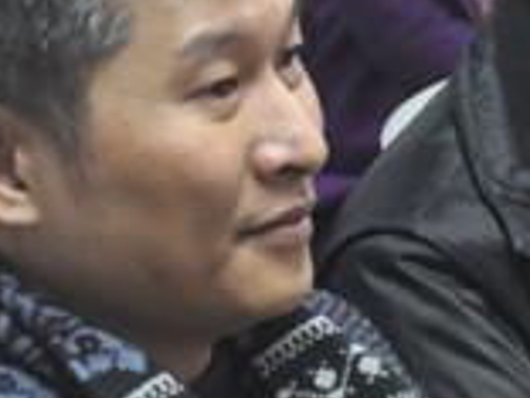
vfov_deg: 5.6
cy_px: 286
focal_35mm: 265
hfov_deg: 7.4
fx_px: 4057
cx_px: 713
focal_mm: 48
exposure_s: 1/30
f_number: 4.5
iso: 1400
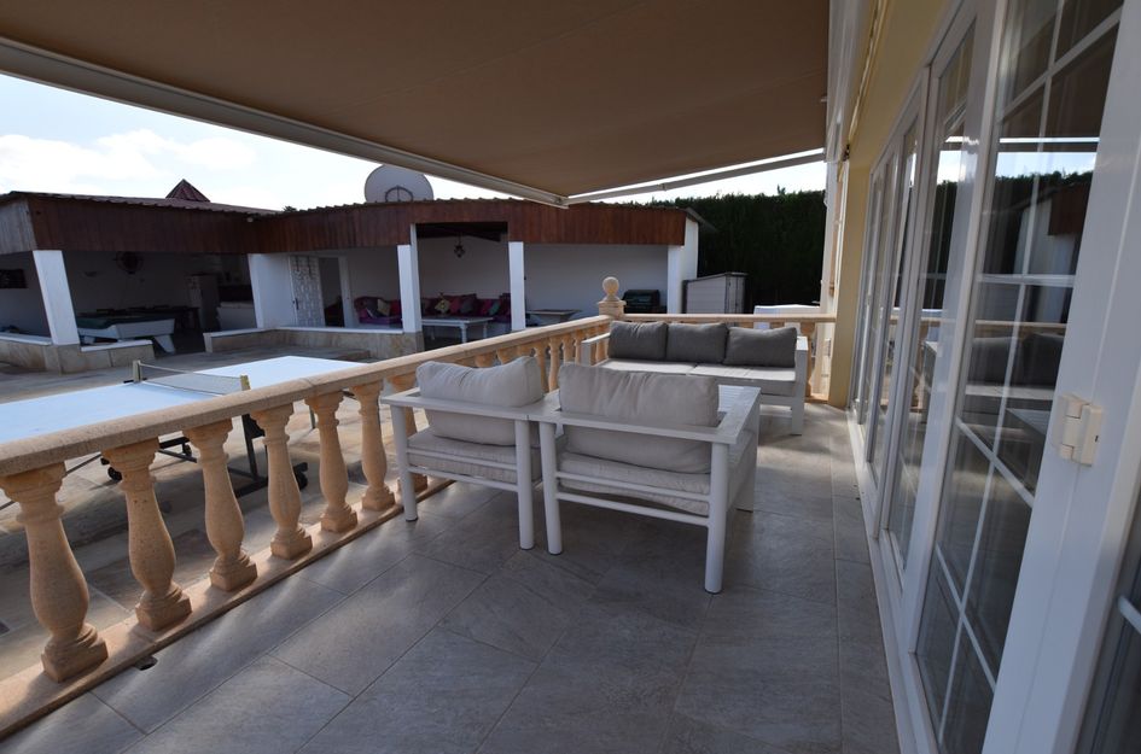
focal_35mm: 15
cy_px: 377
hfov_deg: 100.5
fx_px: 474
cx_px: 570
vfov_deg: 77.0
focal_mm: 10
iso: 200
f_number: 7.1
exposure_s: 1/400
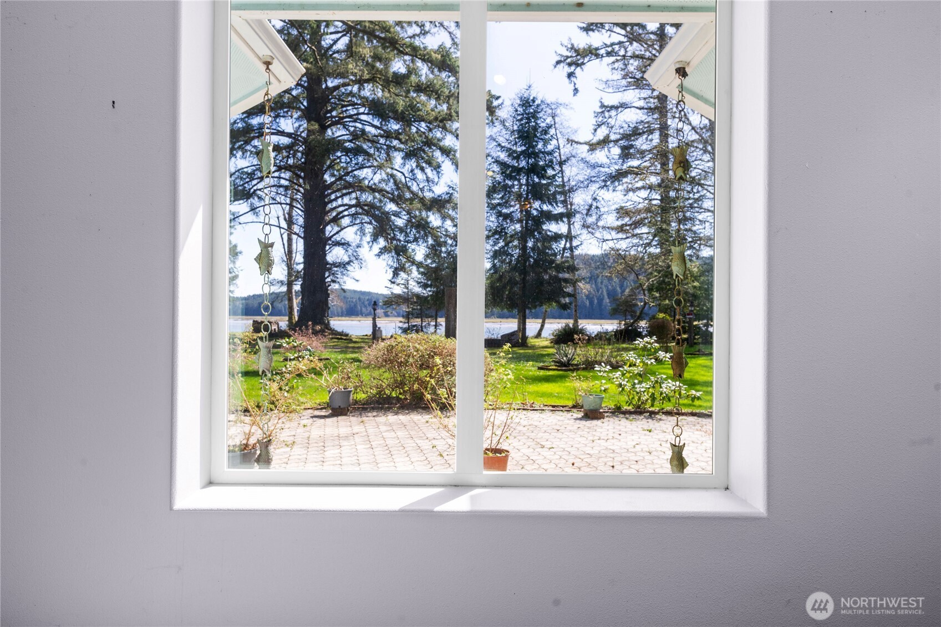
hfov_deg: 76.1
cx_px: 470
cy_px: 314
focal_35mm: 23
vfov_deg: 55.1
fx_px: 601
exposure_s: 1/30
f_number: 9
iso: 400
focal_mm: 23
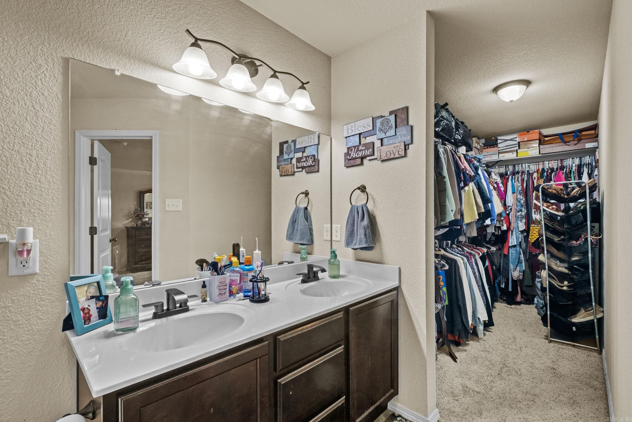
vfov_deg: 77.3
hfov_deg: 100.4
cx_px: 316
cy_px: 211
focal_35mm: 15
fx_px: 263
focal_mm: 10
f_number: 8
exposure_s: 1/3
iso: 800
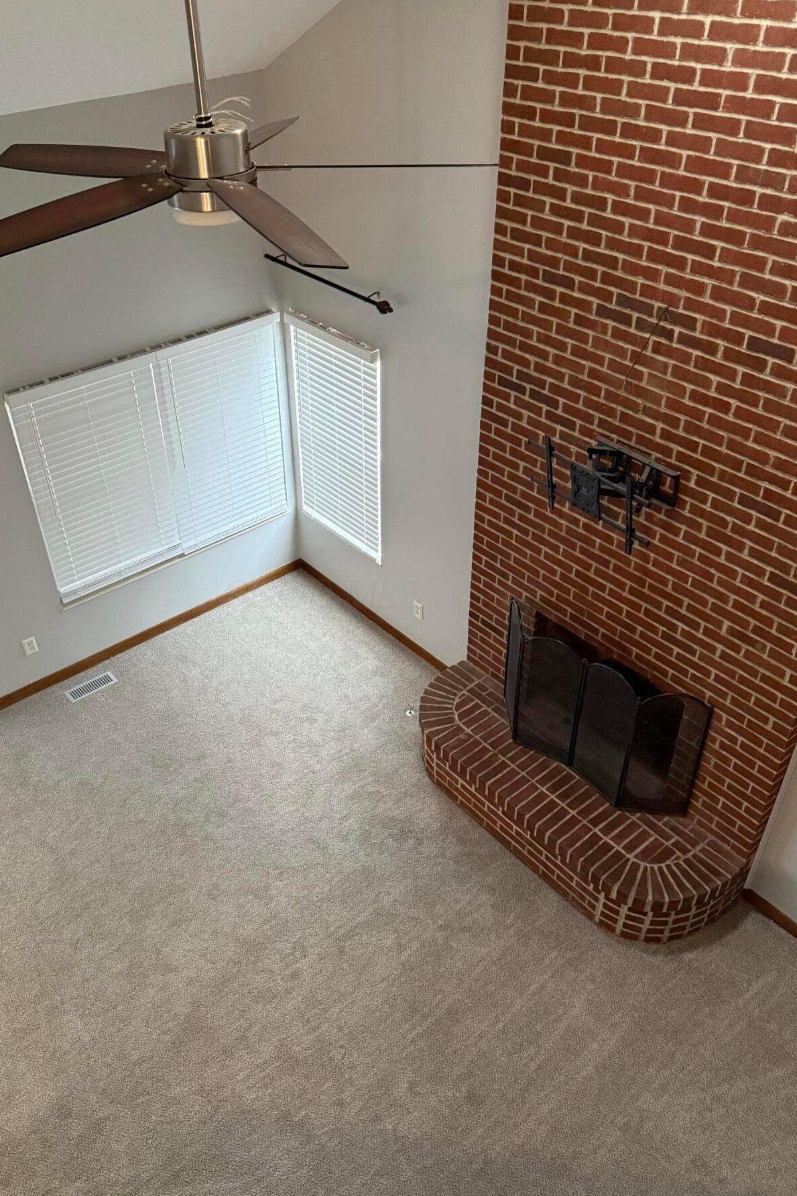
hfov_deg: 46.2
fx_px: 930
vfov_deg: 65.5
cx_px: 322
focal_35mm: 28
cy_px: 594
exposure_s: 1/40
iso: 640
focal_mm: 6.76
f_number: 1.78
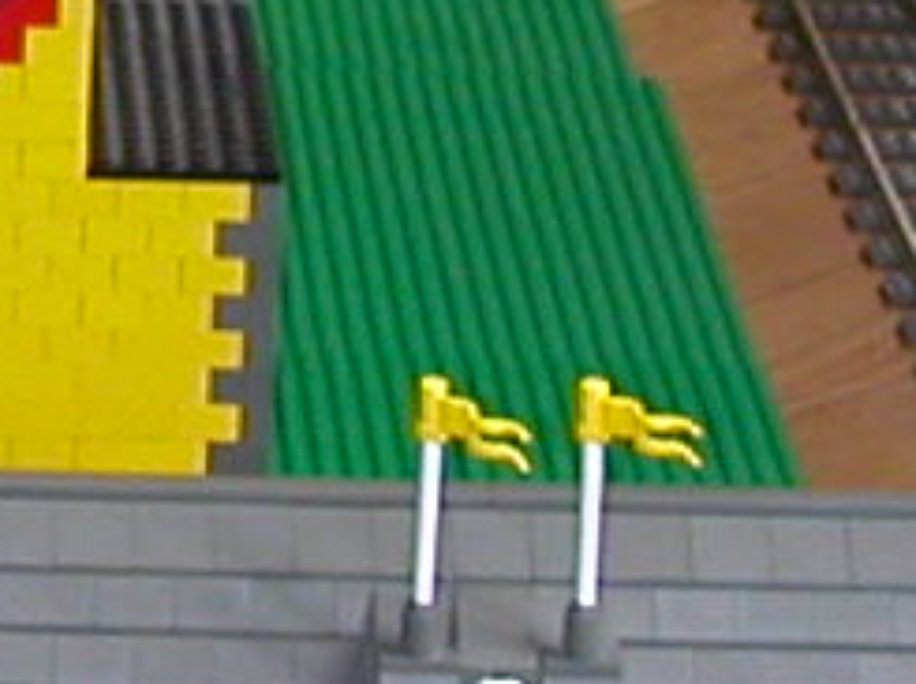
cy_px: -15
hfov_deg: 7.9
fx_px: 6394
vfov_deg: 6.1
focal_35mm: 242
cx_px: -804
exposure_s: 1/30
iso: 100
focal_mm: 5.6
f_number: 2.7
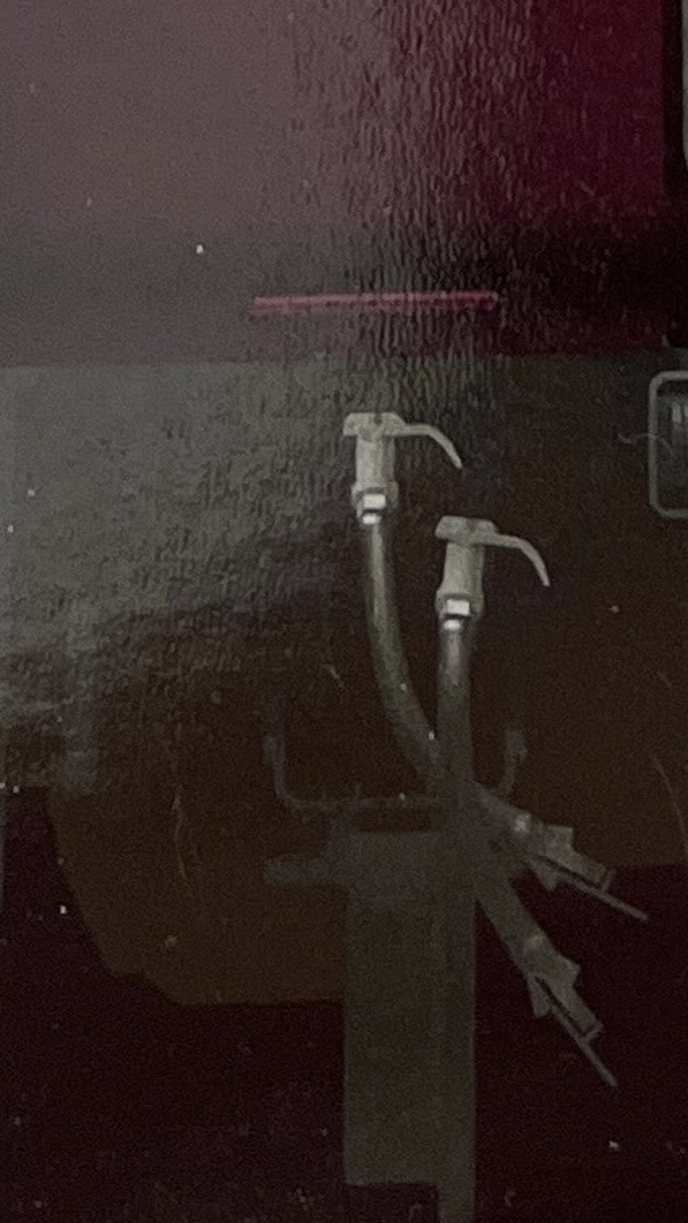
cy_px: -1464
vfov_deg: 12.1
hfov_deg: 7.9
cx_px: 1010
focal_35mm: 151
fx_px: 4899
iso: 80
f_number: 1.6
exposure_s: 1/100
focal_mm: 5.1
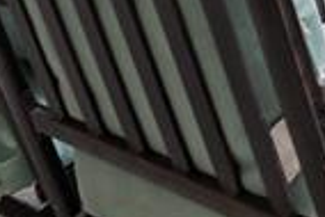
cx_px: 520
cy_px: -267
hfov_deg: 15.8
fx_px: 1052
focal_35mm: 116
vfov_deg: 10.5
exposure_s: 1/250
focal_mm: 10.8
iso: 125
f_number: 2.8
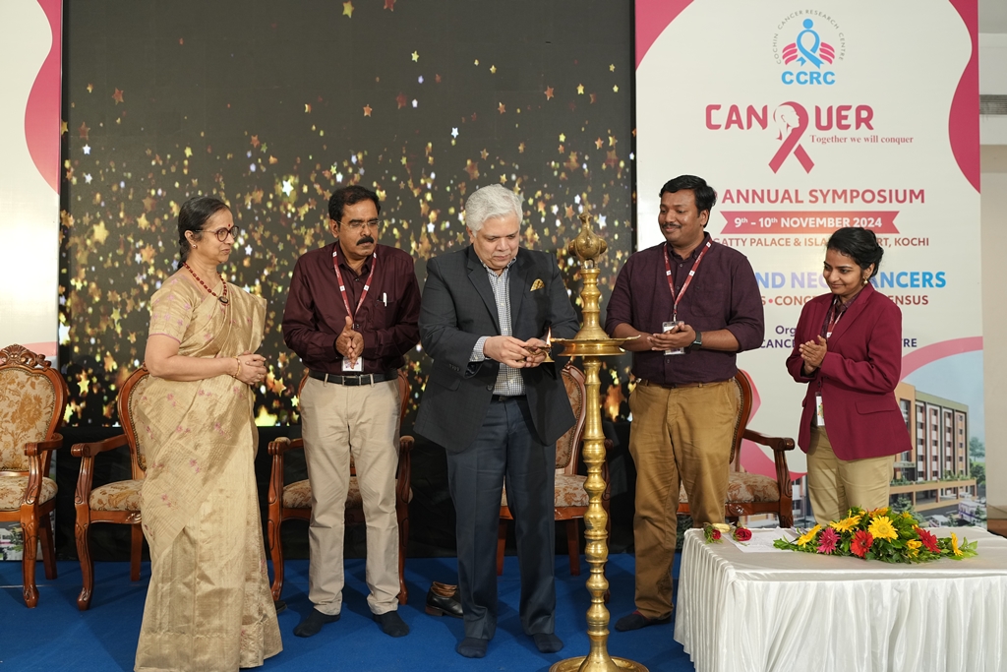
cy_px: 336
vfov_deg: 37.9
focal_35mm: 35
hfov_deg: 54.4
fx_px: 979
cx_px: 504
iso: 800
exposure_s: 1/200
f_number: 2.8
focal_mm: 35
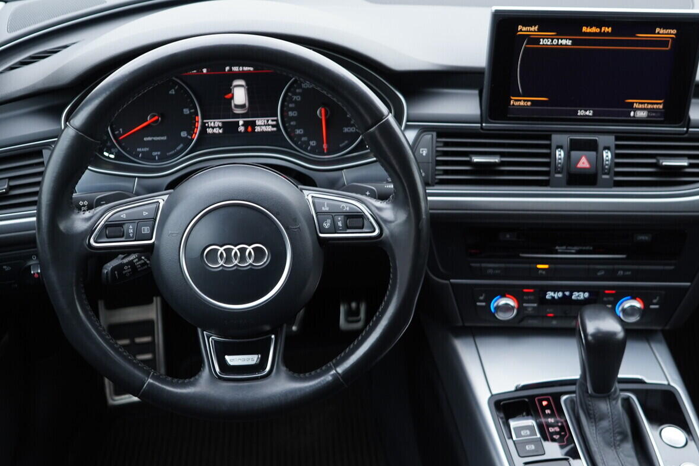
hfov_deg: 44.5
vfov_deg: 30.5
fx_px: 854
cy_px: 242
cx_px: 332
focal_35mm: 44
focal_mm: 24
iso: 320
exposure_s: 1/40
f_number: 2.8
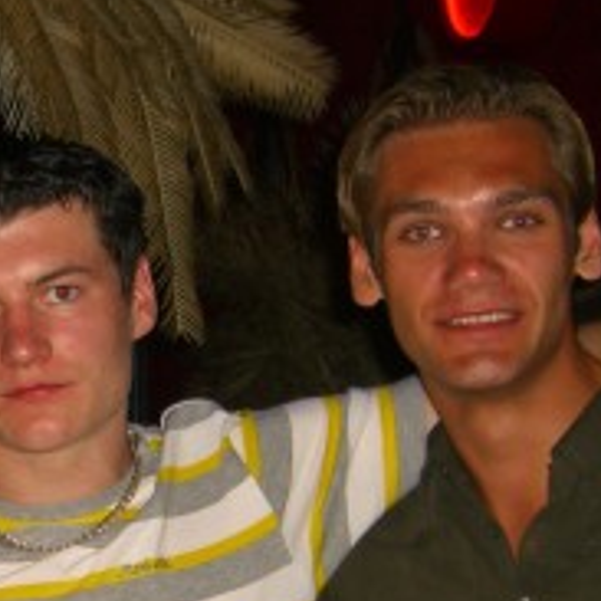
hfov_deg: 15.6
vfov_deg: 15.6
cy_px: 594
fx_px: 2161
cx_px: 13
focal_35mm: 110
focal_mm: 7.9
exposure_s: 1/60
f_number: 2.8
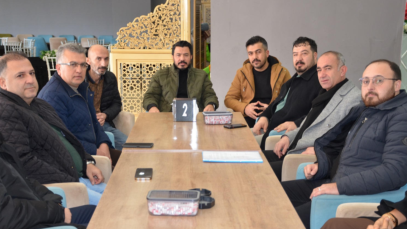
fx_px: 583
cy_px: 118
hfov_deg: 38.5
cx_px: 203
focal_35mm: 54
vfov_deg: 22.2
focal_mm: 34
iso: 720
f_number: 4.2
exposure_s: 1/60
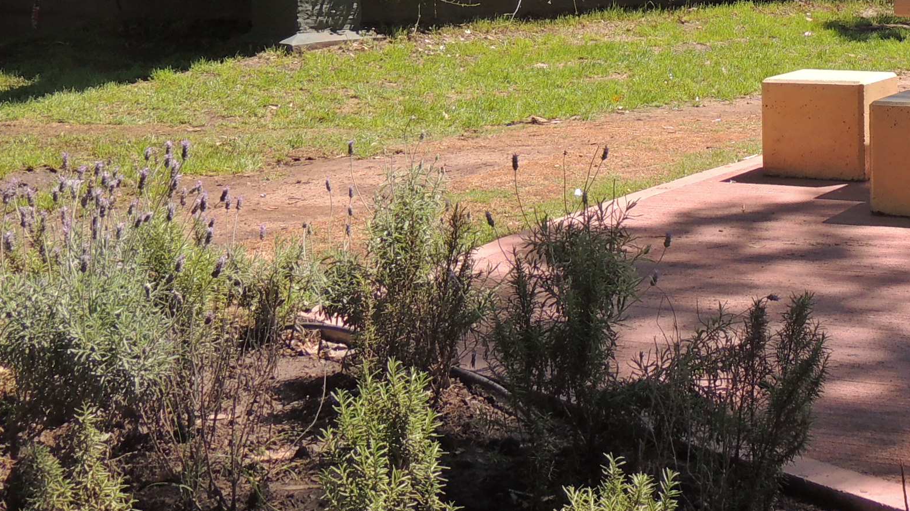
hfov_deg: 30.1
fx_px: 1641
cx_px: 758
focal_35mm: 68
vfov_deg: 16.7
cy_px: -154
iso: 100
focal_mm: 5.3
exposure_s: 1/800
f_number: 3.1
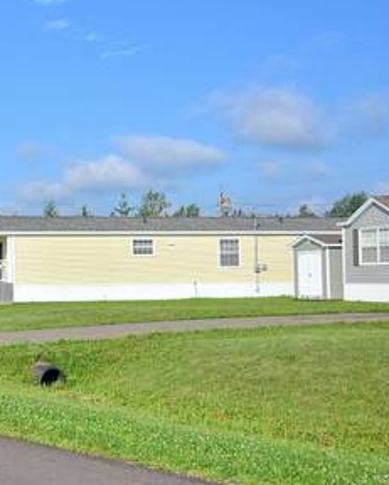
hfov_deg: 30.7
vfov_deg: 41.1
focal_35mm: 45
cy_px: 262
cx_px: -12
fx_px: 647
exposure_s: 1/3200
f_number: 7.1
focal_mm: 18
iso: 320
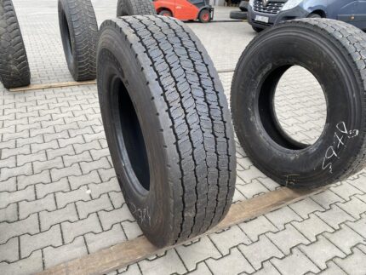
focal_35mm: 26
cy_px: 138
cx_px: 183
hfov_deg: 67.3
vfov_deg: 53.1
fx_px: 275
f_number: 1.8
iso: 32
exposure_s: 1/441
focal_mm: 4.25
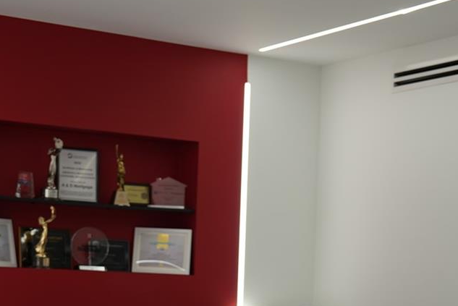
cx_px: 345
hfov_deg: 22.2
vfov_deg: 14.6
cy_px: 353
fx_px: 1158
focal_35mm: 91
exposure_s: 1/125
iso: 100
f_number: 2.8
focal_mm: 36
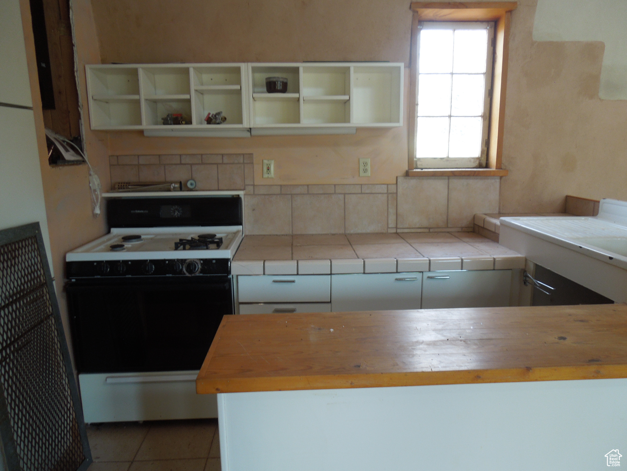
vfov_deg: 54.9
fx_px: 453
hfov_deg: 69.4
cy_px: 236
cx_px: 314
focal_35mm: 25
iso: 140
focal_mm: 4.5
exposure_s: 1/30
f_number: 3.3
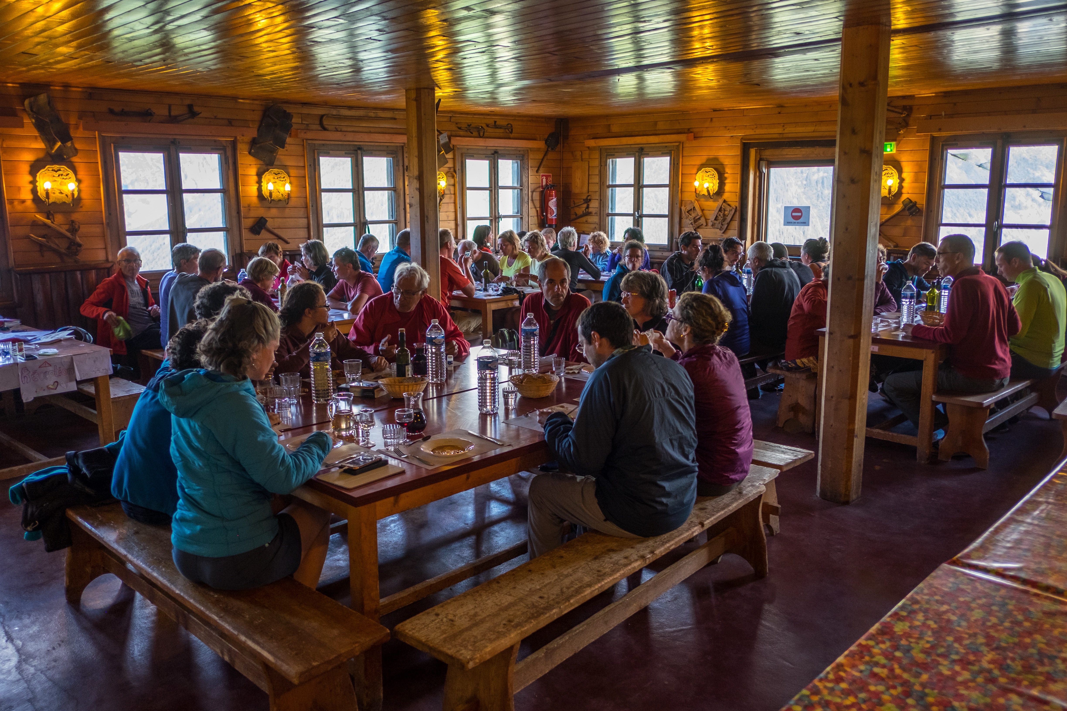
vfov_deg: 47.9
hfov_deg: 67.4
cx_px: 534
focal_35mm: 27
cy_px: 356
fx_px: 800
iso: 400
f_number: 2
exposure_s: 1/120
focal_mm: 18
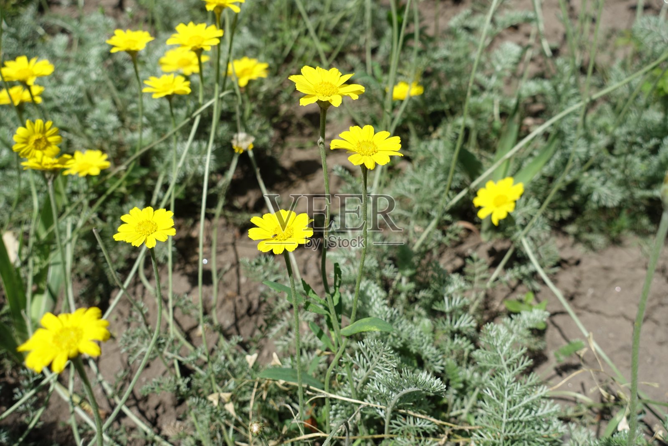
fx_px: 612
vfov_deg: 40.0
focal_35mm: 33
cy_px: 223
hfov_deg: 57.2
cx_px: 334
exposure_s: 1/125
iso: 125
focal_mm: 12.2
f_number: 4
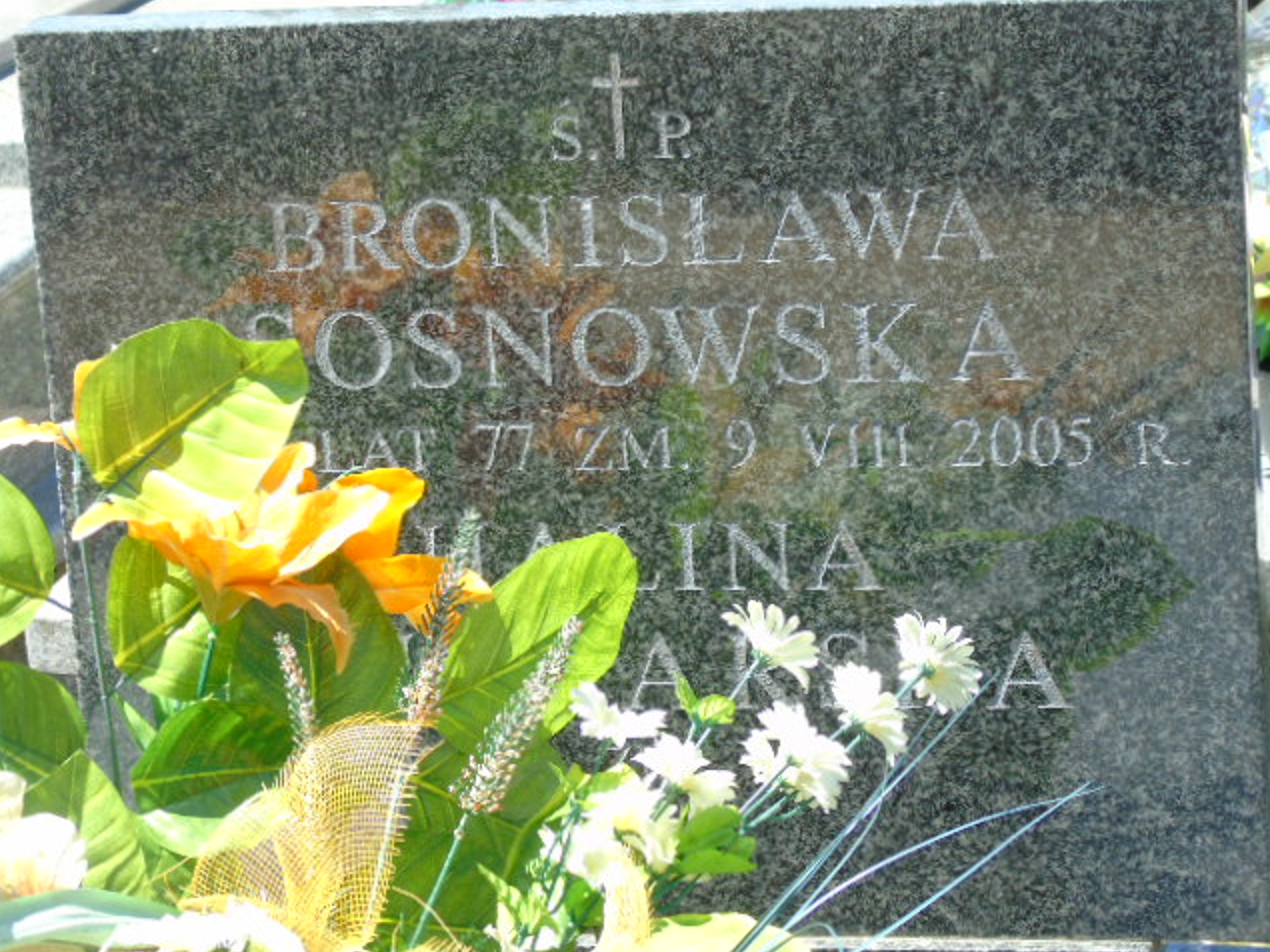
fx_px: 4585
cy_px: 474
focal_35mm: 125
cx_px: 632
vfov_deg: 11.9
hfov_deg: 15.8
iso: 80
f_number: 4.6
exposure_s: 1/125
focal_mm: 22
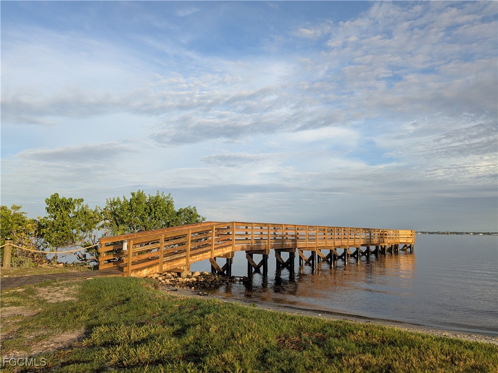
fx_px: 388
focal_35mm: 27
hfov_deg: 65.3
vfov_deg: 51.4
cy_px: 186
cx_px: 249
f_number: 1.73
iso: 61
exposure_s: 1/1376
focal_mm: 4.38
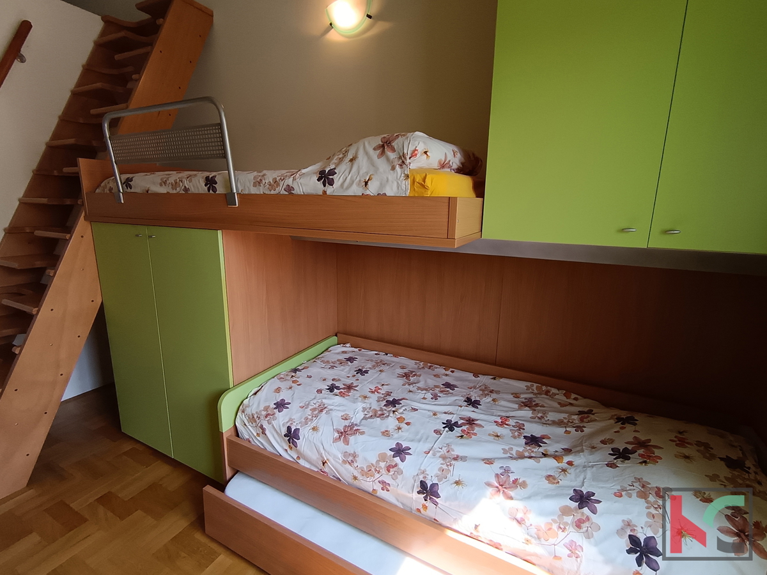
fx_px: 377
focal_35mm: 17
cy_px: 288
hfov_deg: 91.0
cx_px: 384
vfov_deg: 74.7
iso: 293
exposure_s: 1/100
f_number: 2.2
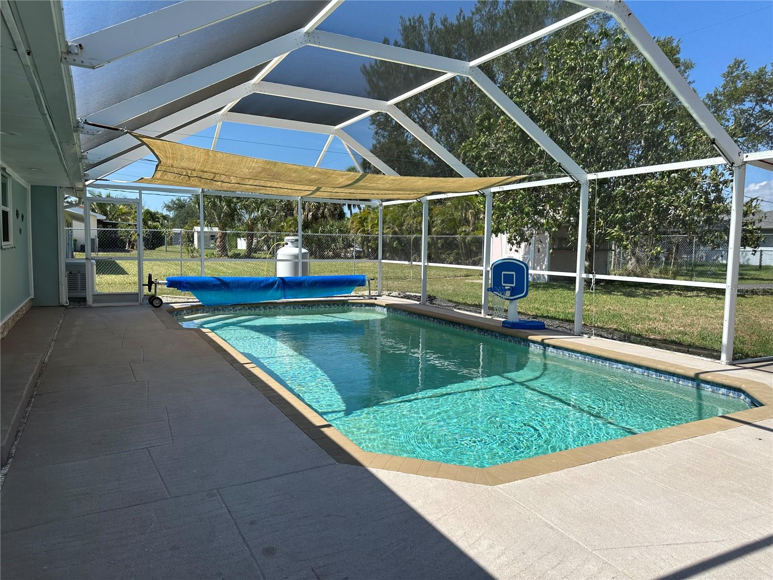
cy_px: 290
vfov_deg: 56.8
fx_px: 536
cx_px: 386
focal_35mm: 24
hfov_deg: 71.6
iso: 80
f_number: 1.78
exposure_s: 1/2525
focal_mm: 6.86
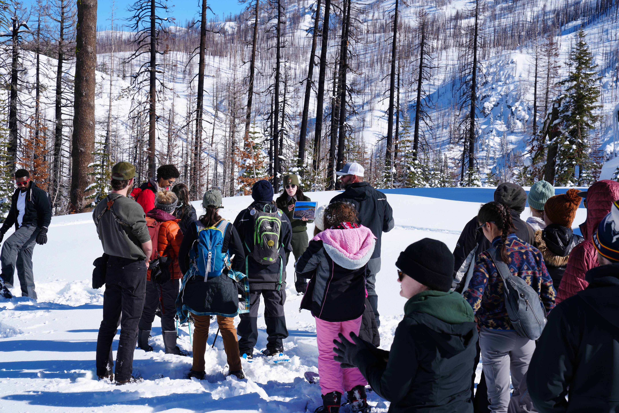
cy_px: 206
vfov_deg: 19.5
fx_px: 1204
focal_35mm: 70
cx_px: 310
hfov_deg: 28.8
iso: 100
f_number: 10
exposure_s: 1/200
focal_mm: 70
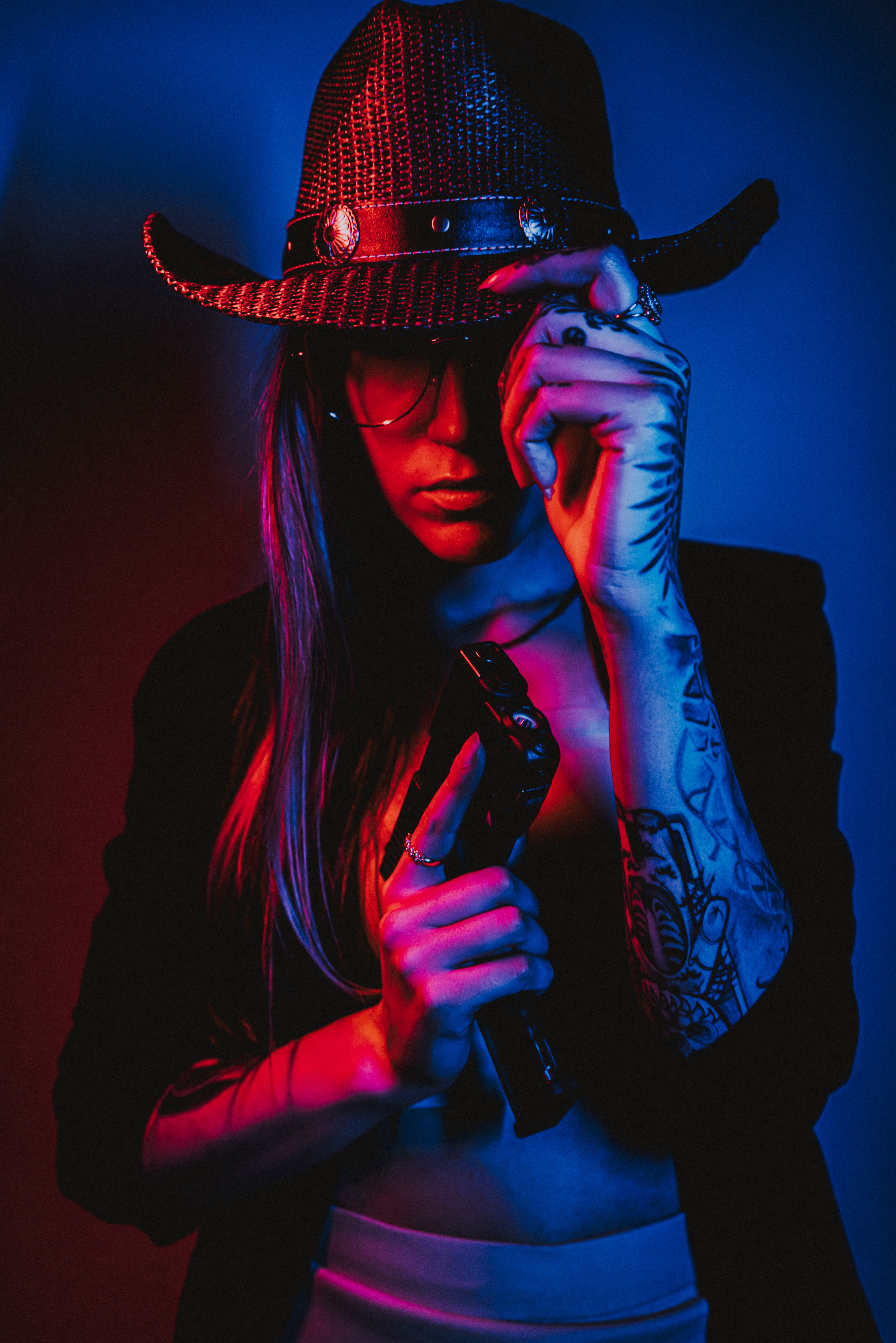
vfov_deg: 54.4
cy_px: 672
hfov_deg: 37.9
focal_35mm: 35
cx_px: 448
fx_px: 1306
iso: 1600
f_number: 3.2
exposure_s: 1/160
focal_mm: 35
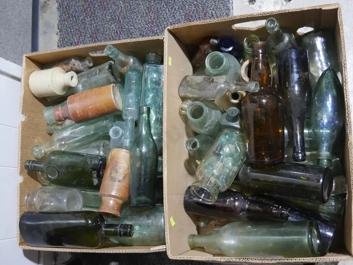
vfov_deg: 32.9
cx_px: 176
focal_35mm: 44
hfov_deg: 42.9
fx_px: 449
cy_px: 132
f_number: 4.7
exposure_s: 1/60
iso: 1000
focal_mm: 22
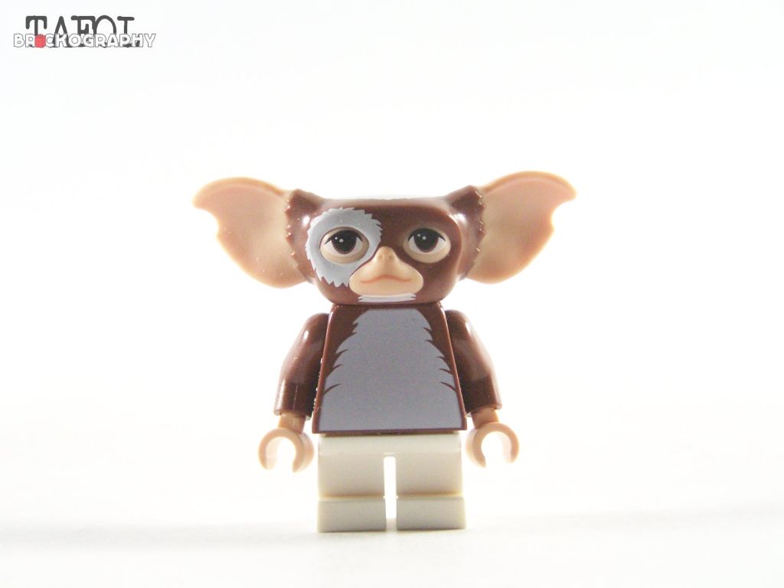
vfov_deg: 18.0
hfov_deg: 23.8
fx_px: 1857
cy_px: 294
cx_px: 392
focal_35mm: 82
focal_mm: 13.7
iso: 400
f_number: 3.2
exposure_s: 1/60
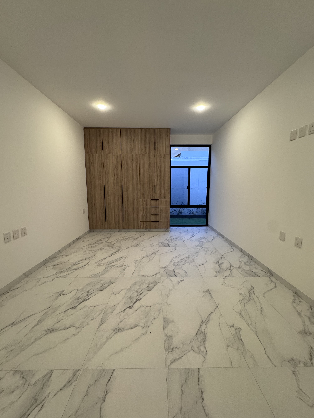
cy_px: 209
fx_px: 169
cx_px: 157
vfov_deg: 102.1
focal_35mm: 14
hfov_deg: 85.7
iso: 160
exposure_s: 1/120
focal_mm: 2.22
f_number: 2.2
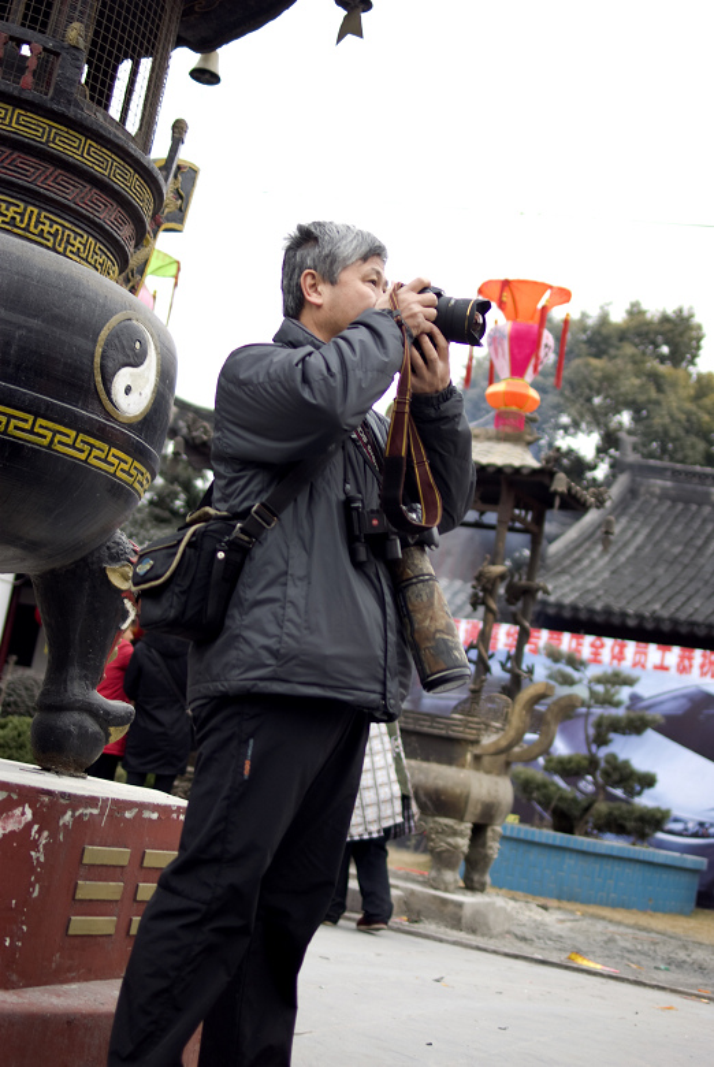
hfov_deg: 29.0
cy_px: 534
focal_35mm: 46
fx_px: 1380
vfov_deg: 42.3
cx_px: 357
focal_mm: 31
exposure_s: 1/400
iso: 100
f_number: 2.2
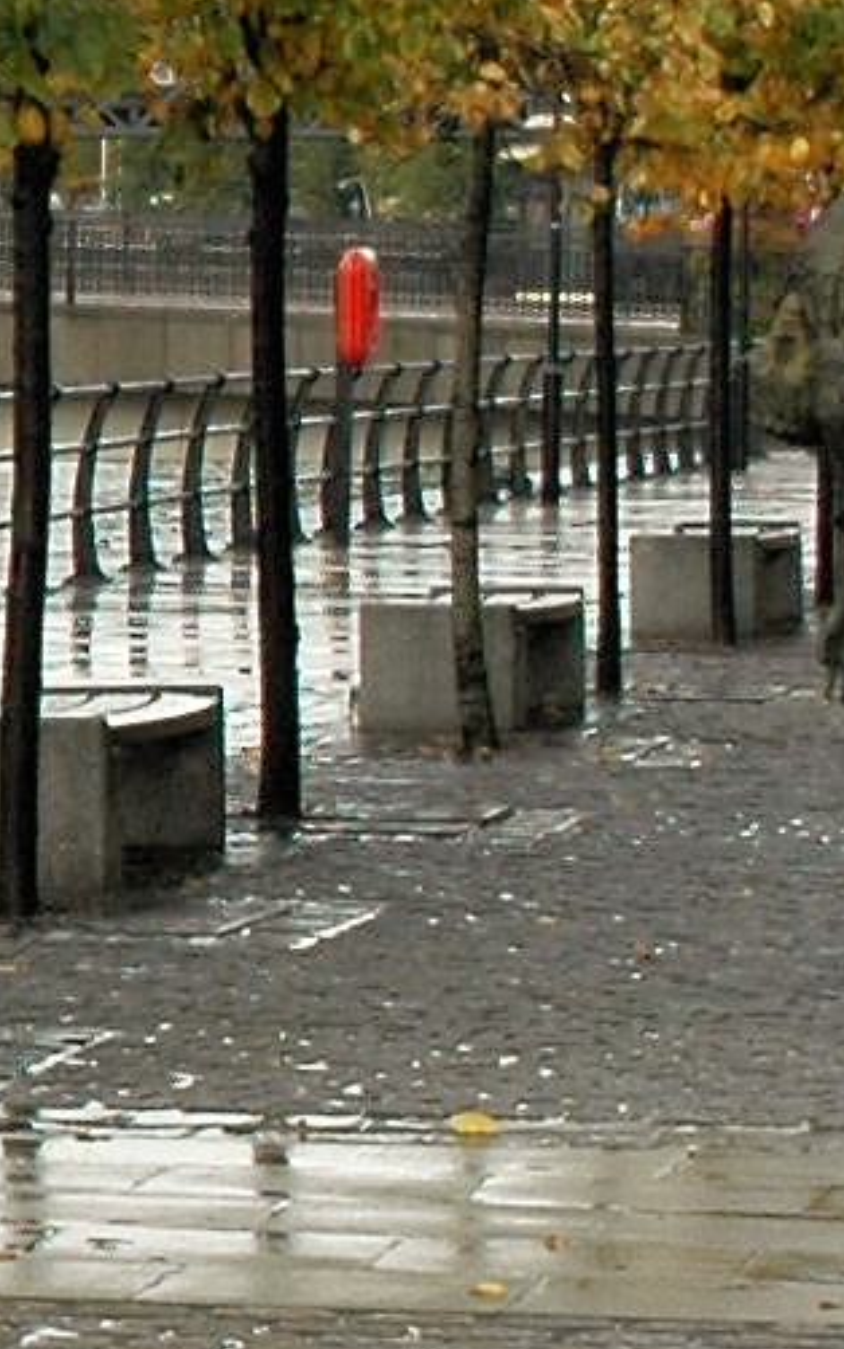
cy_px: 640
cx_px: -2330
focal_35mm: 247
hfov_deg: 4.9
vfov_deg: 8.5
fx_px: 9087
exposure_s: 1/100
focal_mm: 27
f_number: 9
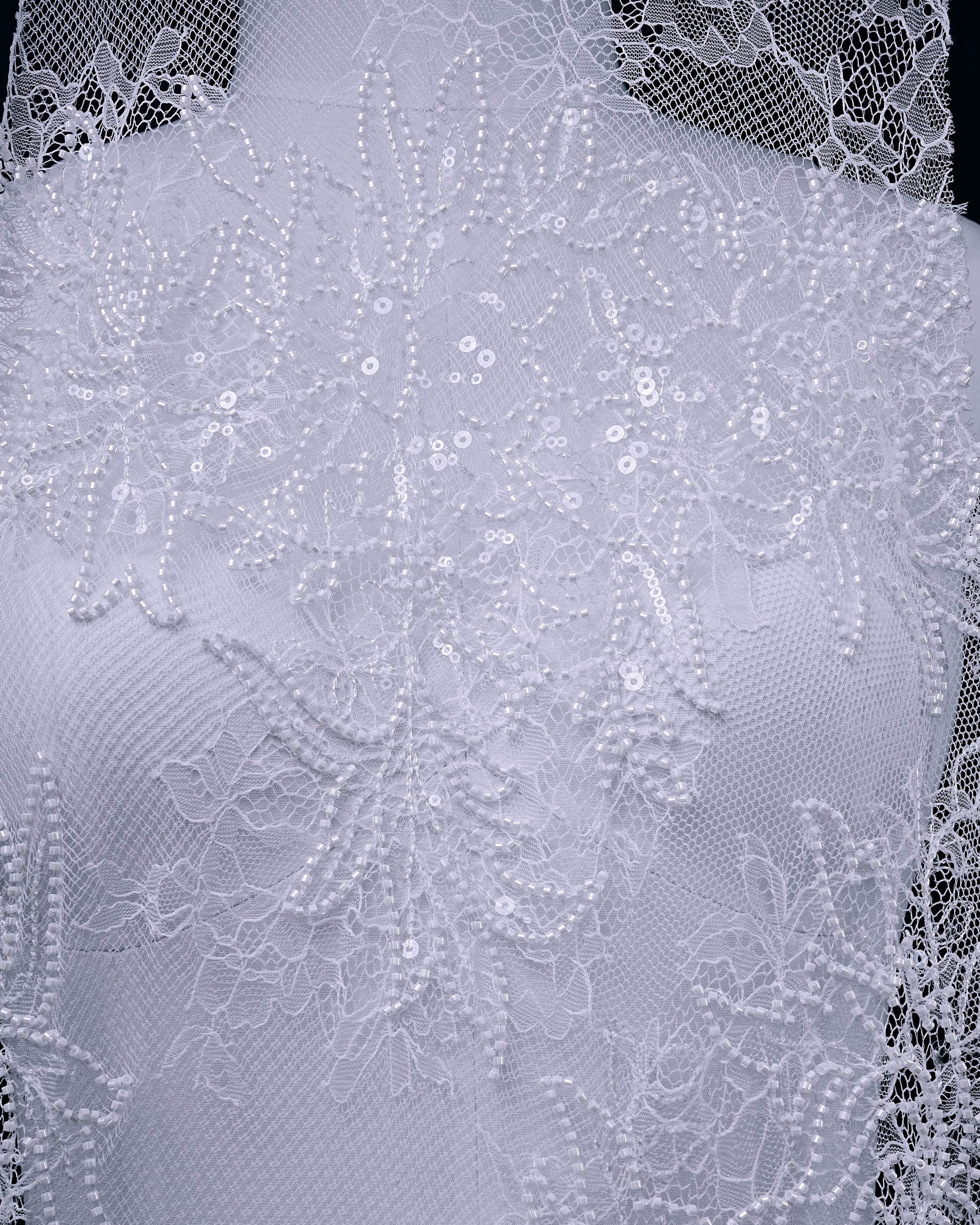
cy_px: 729
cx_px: 490
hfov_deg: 27.6
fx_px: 1994
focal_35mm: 55
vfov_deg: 34.0
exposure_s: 1/125
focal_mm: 48
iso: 100
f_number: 11
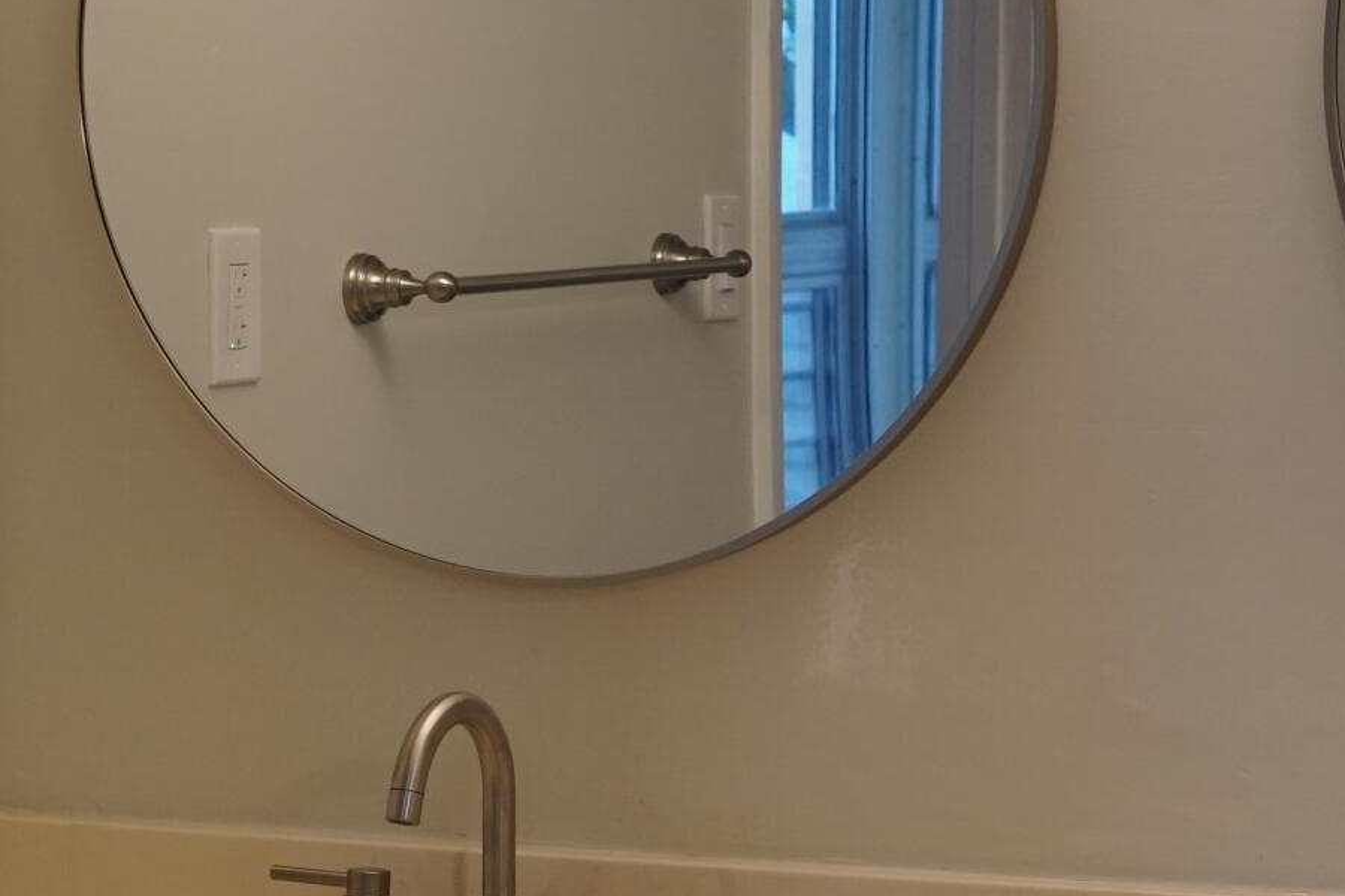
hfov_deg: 16.9
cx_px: 1178
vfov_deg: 11.4
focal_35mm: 120
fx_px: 4483
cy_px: 361
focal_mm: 24
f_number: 4
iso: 640
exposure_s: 1/160
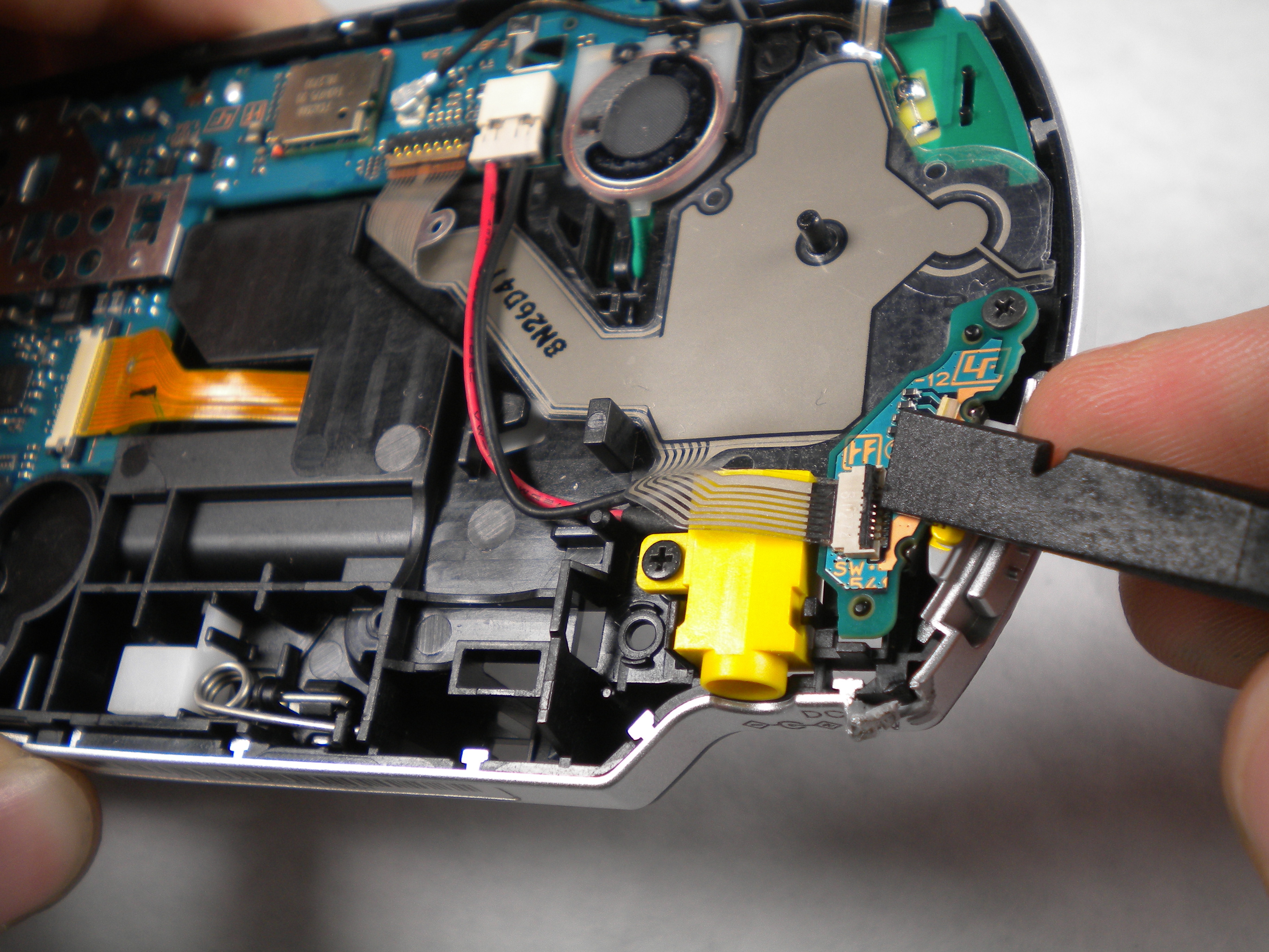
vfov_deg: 35.1
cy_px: 476
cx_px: 634
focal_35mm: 41
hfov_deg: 45.8
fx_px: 1503
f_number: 3.5
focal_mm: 7.4
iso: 80
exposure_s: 1/107
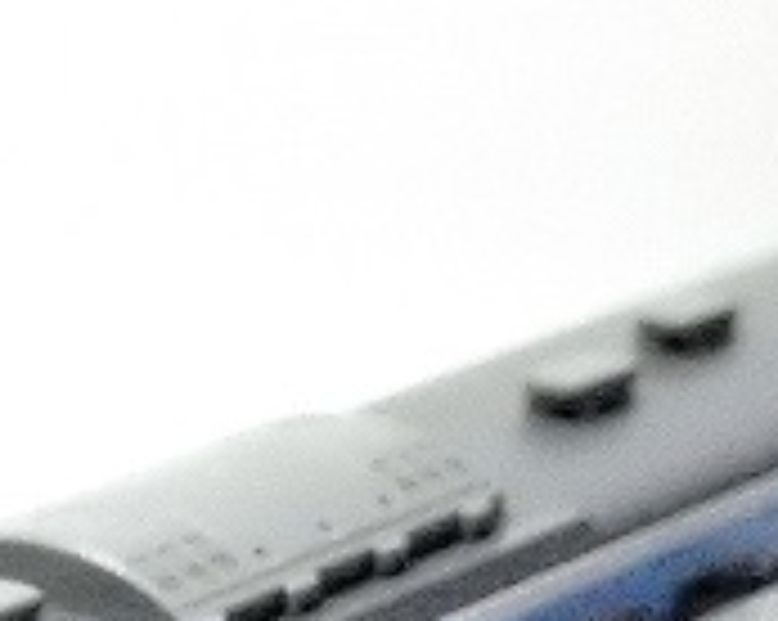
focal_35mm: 237
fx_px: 5451
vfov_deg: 6.5
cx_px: 234
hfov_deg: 8.2
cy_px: 808
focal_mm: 10.7
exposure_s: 1/200
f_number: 4.5
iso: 3200
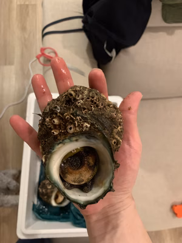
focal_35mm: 26
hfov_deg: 53.1
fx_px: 182
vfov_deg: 67.3
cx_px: 91
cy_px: 122
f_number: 1.8
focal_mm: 4.25
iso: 400
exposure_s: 1/40
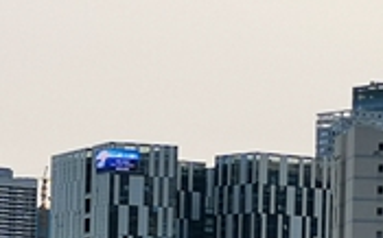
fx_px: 2430
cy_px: 385
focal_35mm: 233
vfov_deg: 5.6
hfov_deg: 9.0
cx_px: 92
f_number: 2.4
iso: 50
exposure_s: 1/1164
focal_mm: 4.75
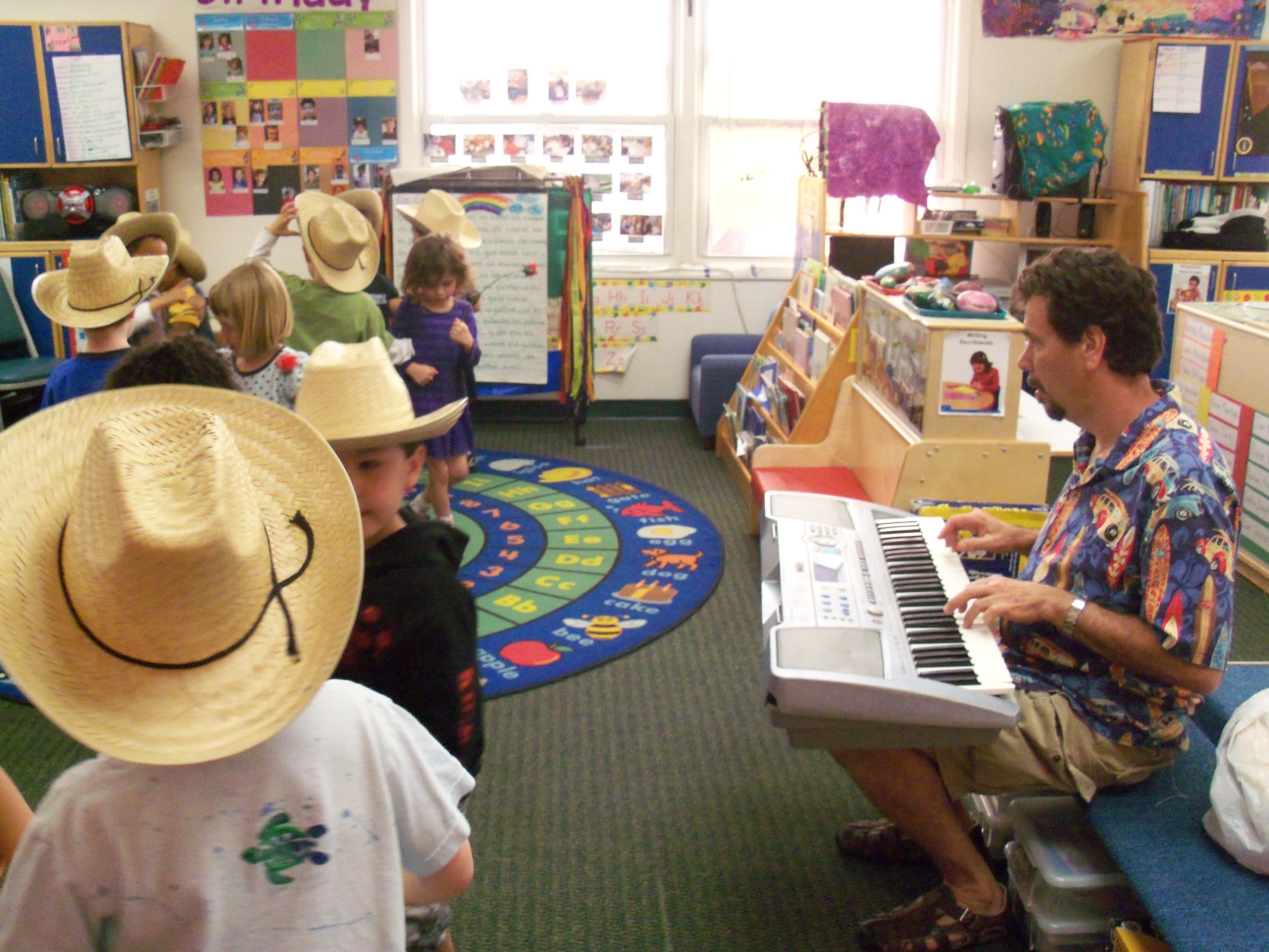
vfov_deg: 40.7
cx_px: 634
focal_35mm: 35
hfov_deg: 52.6
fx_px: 1283
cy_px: 476
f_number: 3
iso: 400
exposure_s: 1/60
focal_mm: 6.3
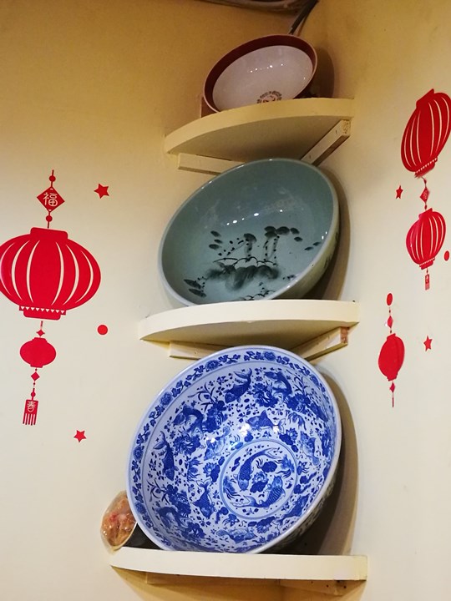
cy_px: 300
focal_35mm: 49
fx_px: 851
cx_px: 226
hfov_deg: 29.7
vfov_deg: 38.9
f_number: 2.2
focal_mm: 4.5
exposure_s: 1/30
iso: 320
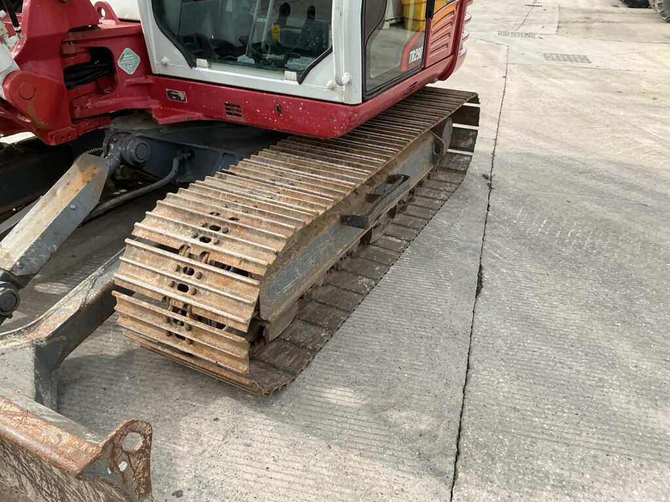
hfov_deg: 63.4
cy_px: 251
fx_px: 542
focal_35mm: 28
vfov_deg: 49.7
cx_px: 335
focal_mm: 3
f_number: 1.8
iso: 25
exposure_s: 1/556
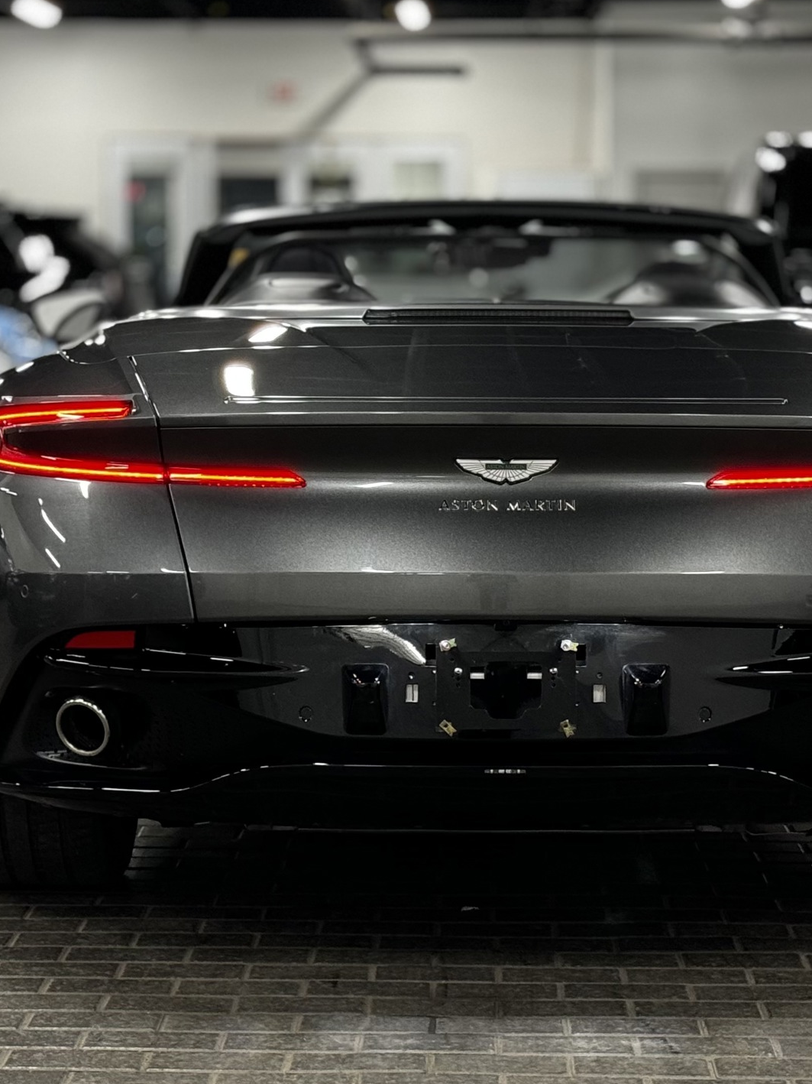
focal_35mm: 65
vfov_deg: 29.8
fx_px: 2034
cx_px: 500
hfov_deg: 22.5
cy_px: 540
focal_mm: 6.86
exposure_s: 1/40
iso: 320
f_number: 1.78
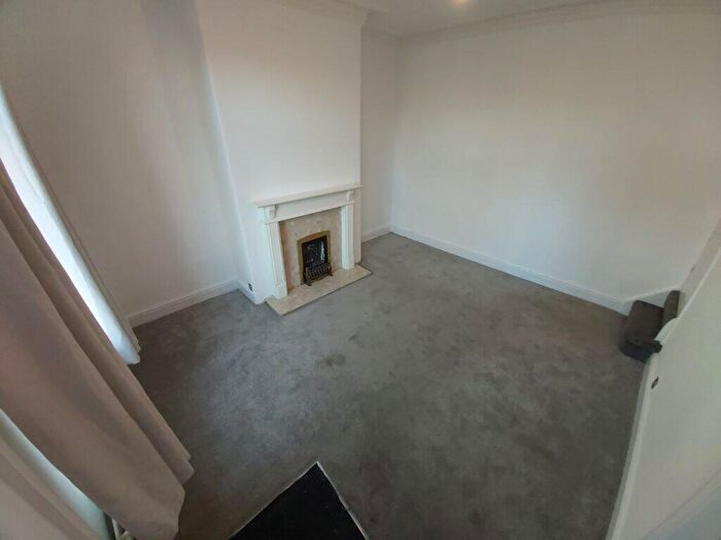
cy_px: 270
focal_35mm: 12
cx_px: 360
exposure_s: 1/50
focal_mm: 1.42
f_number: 2.2
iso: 100
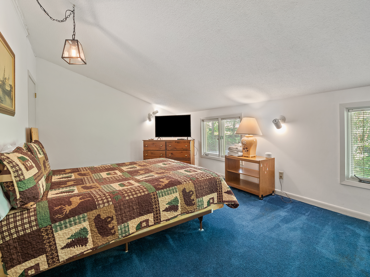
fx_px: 171
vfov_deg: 78.1
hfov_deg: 94.5
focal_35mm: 16
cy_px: 138
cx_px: 185
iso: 400
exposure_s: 1/3
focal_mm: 8
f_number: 5.6
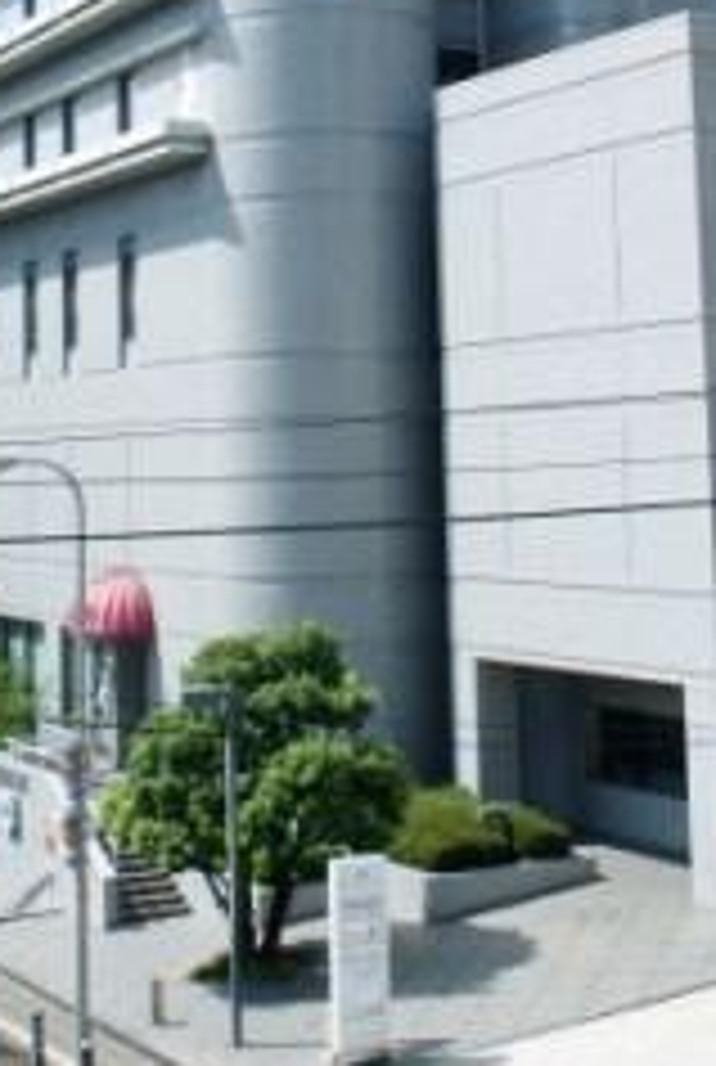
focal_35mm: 68
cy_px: 153
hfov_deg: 20.1
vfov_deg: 28.7
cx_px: 324
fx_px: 2020
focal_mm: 24
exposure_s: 1/60
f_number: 13
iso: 100
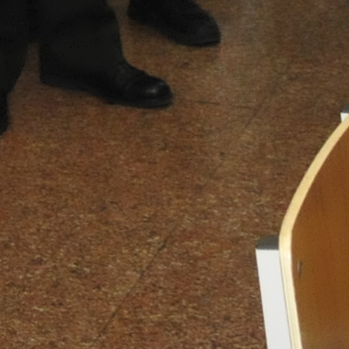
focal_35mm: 185
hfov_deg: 9.0
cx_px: -296
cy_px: -482
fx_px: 2106
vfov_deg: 8.6
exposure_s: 1/100
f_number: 2.8
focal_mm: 17
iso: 1250
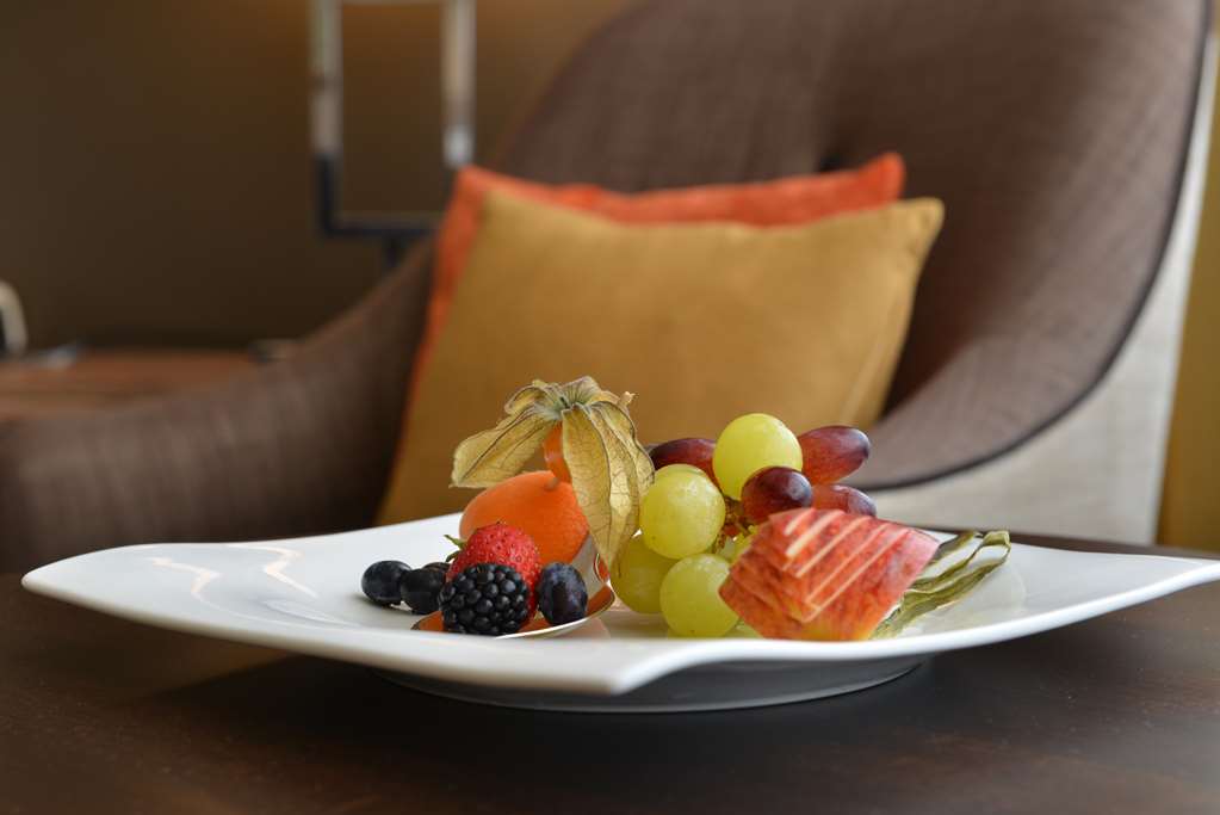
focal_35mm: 70
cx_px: 610
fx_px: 2373
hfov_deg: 28.8
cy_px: 408
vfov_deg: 19.5
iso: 250
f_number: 8
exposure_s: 1/15
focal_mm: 70
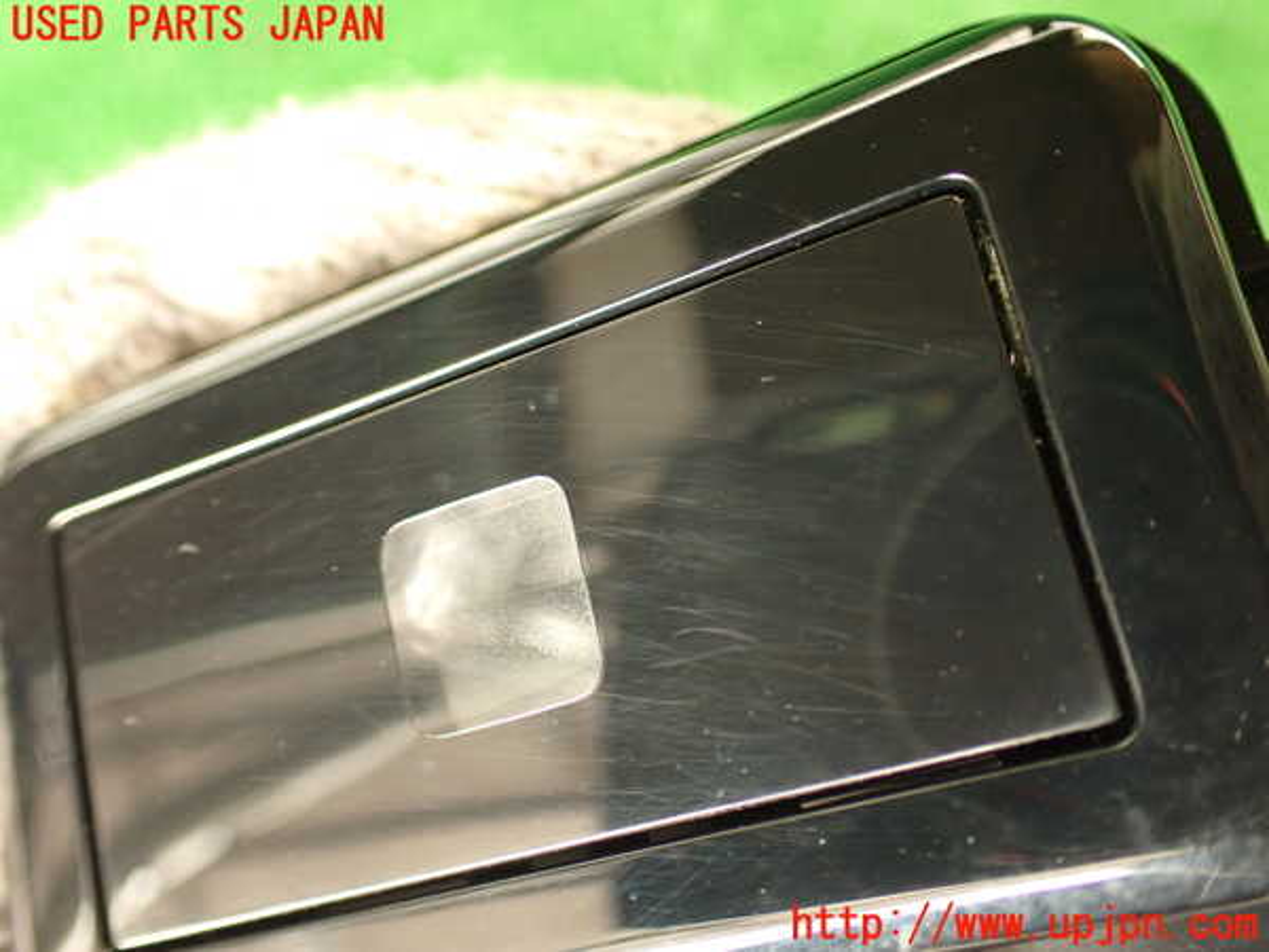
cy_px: 476
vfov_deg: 39.7
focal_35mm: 36
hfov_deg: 51.4
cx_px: 634
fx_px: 1320
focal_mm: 6.37
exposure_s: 1/40
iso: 400
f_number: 2.5
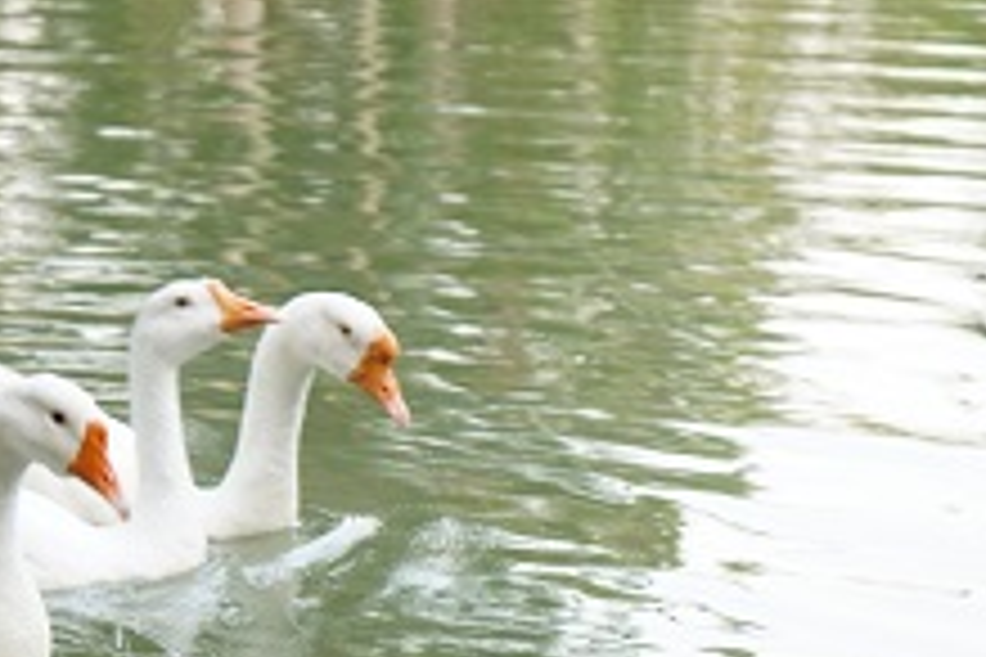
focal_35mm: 189
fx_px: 5176
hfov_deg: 10.9
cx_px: 232
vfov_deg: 7.2
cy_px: 711
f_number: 5.6
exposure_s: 1/50
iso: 320
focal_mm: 70
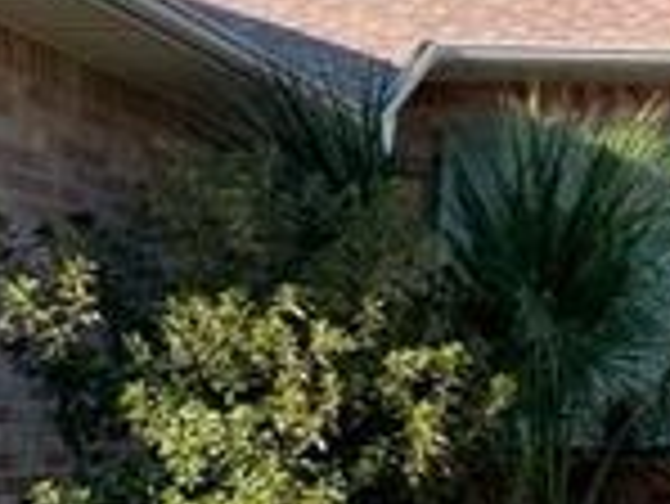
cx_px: 926
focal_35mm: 87
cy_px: 529
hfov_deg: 20.1
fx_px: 1685
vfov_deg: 16.6
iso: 50
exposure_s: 1/1079
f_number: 1.5
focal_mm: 5.7
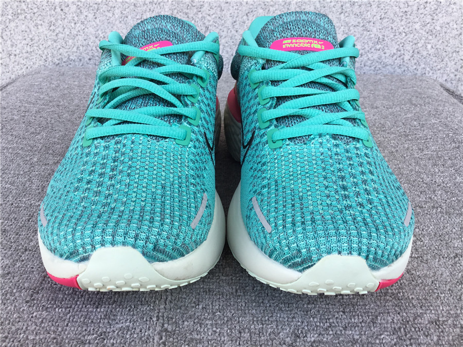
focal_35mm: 31
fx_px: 415
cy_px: 174
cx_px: 232
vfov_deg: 45.4
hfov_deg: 58.4
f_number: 2.4
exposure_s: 1/149
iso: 25
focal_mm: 3.3
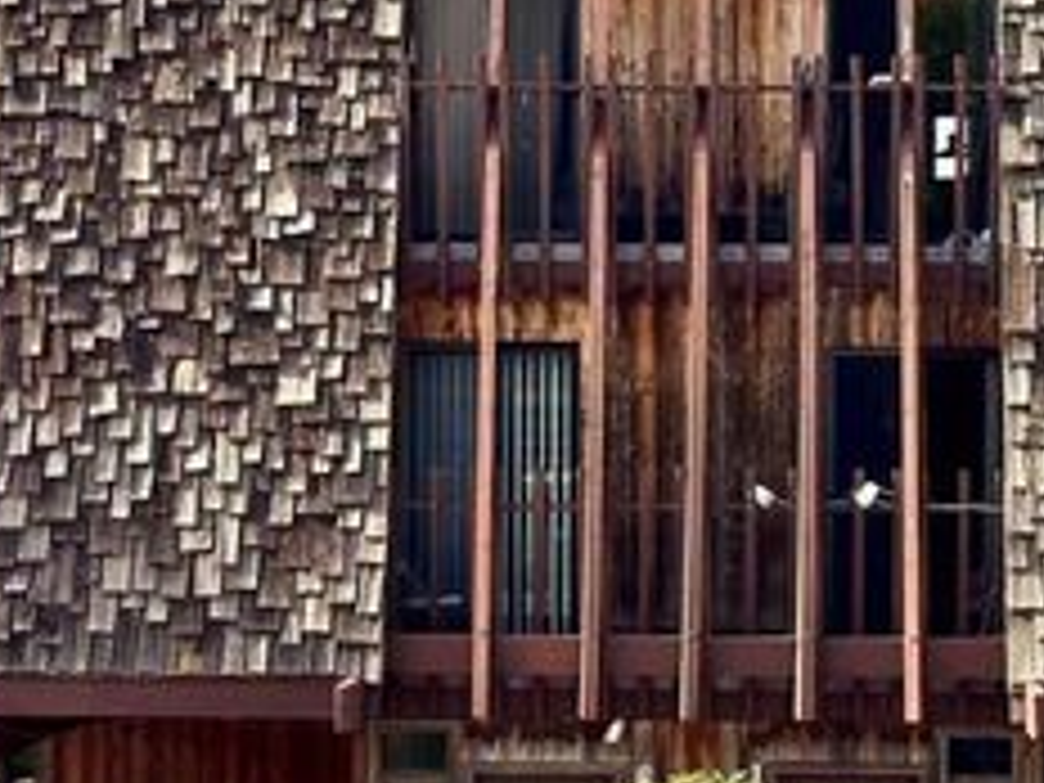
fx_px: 3318
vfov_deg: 13.5
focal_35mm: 110
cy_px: 475
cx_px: 693
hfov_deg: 17.8
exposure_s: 1/3058
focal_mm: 6.76
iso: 100
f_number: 1.78
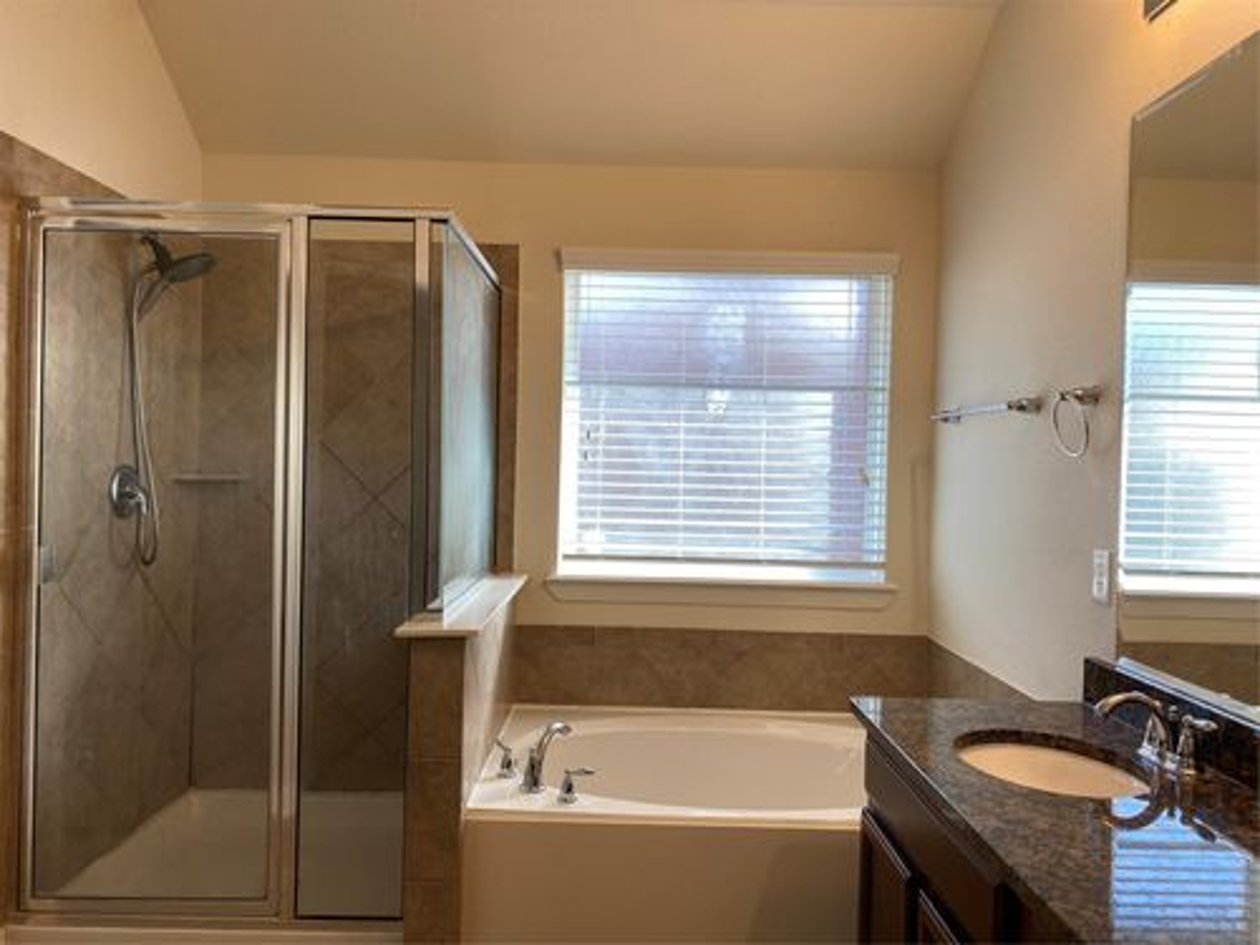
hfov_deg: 67.3
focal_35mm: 26
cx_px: 630
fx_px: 946
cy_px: 472
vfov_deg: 53.1
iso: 32
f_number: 1.8
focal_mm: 4.25
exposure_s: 1/125
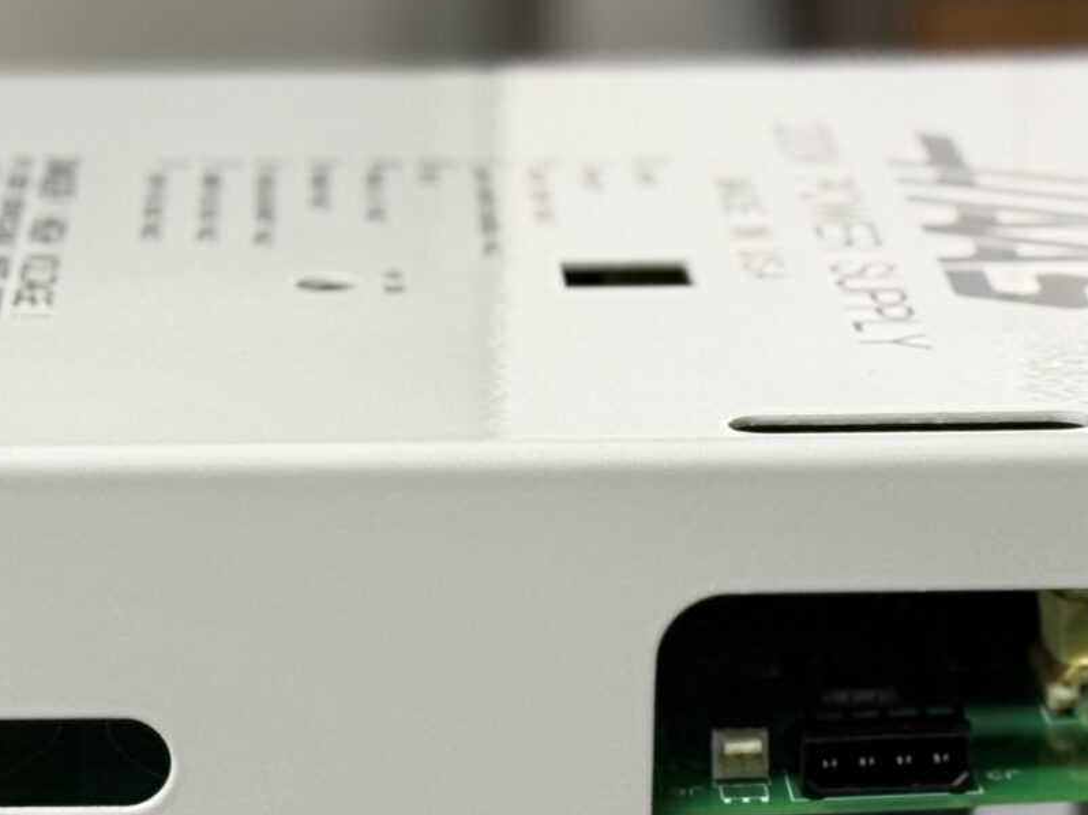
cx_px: 293
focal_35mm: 154
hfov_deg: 12.8
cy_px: 1056
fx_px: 4839
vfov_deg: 9.5
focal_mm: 6.76
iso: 160
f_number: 1.78
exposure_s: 1/50
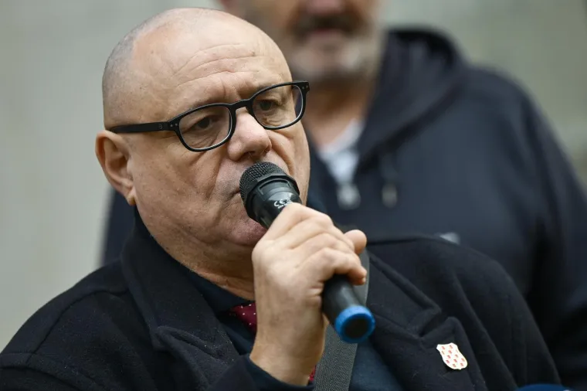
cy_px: 196
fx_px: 4889
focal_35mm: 300
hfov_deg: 6.9
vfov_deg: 4.6
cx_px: 294
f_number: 2.8
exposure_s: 1/1250
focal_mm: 200
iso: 640
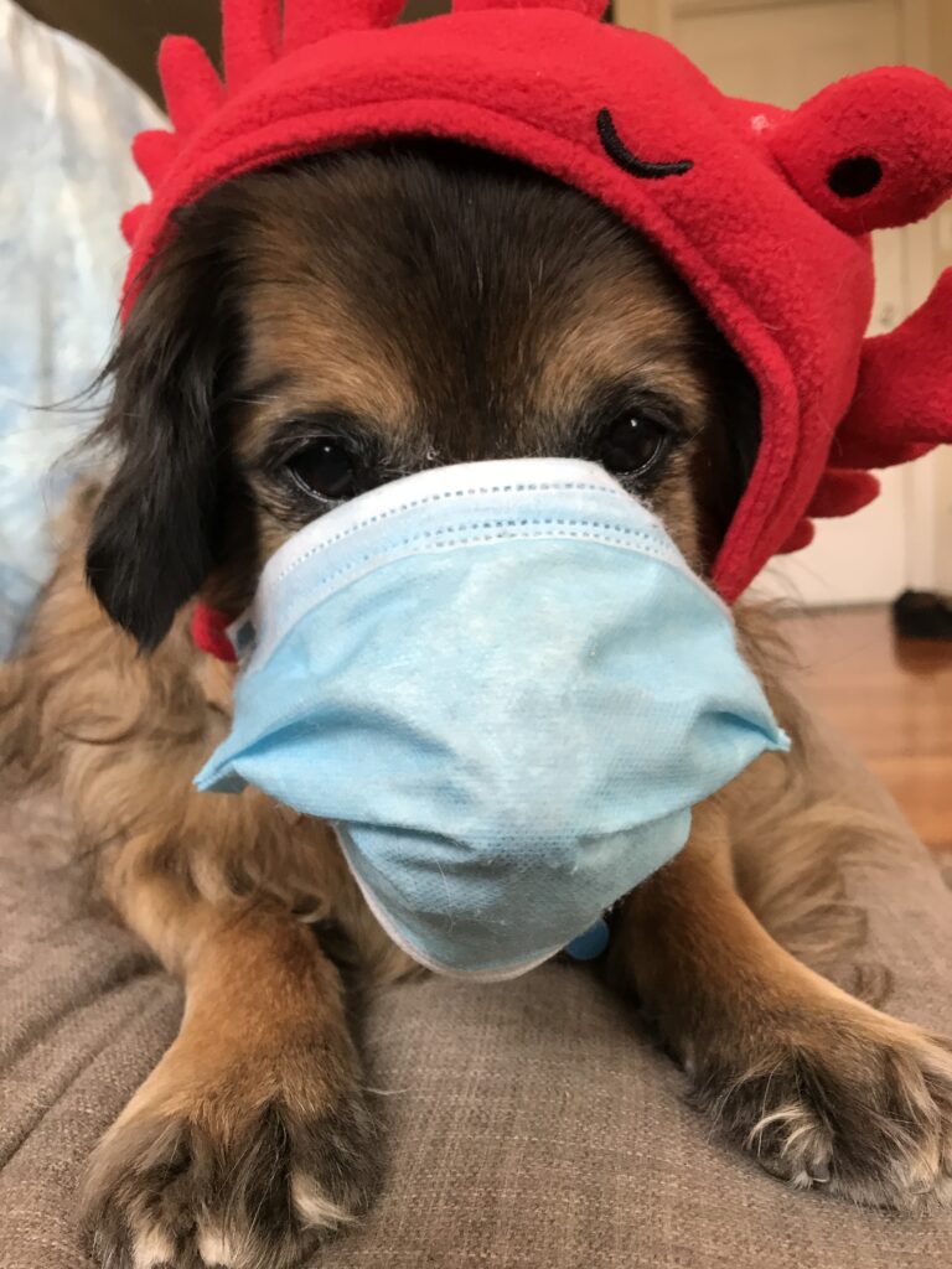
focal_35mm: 28
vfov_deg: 63.4
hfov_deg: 49.7
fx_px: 1027
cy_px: 634
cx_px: 476
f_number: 1.8
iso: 20
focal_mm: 3.99
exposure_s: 1/30
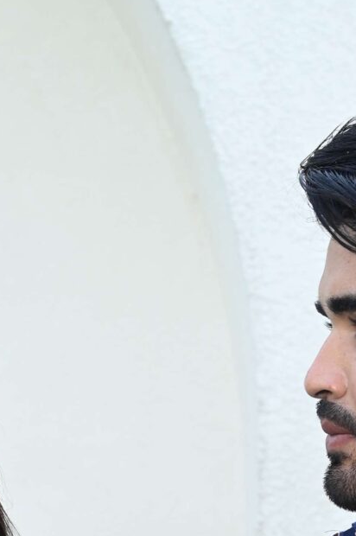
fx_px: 3256
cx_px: 159
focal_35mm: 219
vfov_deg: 9.2
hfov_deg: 6.3
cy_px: 751
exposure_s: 1/160
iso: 250
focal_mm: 53
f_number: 5.6
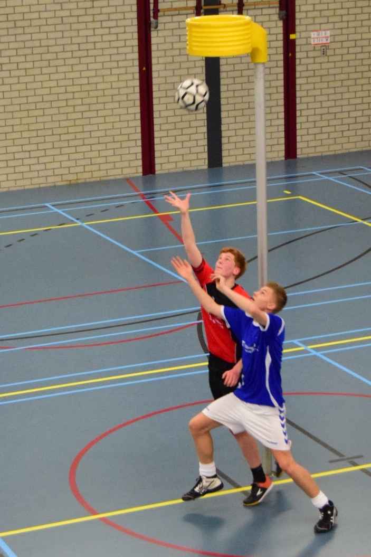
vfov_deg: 28.1
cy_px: 278
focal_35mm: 72
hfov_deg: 18.9
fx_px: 1113
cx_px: 186
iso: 5000
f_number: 6.3
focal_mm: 48
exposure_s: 1/250
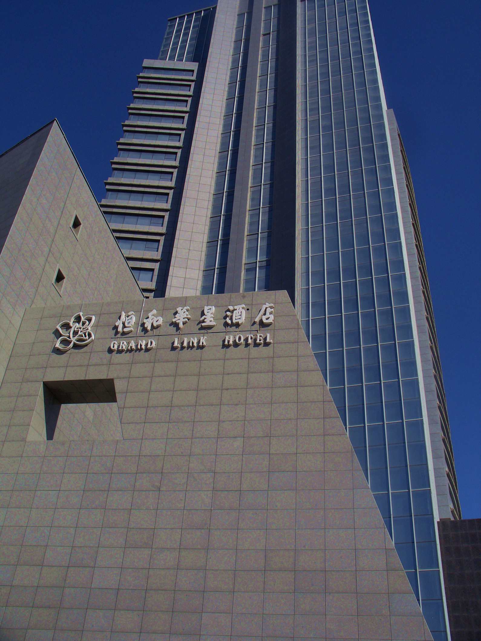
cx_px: 240
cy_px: 320
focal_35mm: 33
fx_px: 611
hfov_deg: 42.9
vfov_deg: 55.4
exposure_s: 1/1250
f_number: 5.6
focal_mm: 7.1
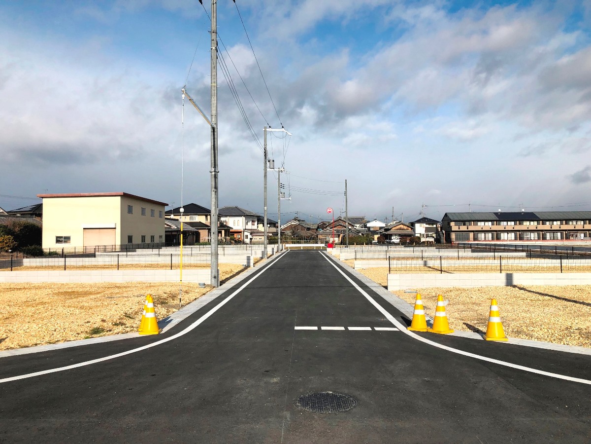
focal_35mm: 28
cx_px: 296
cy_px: 222
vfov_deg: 49.7
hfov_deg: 63.4
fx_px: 478
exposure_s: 1/4000
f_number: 1.8
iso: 25
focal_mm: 3.99
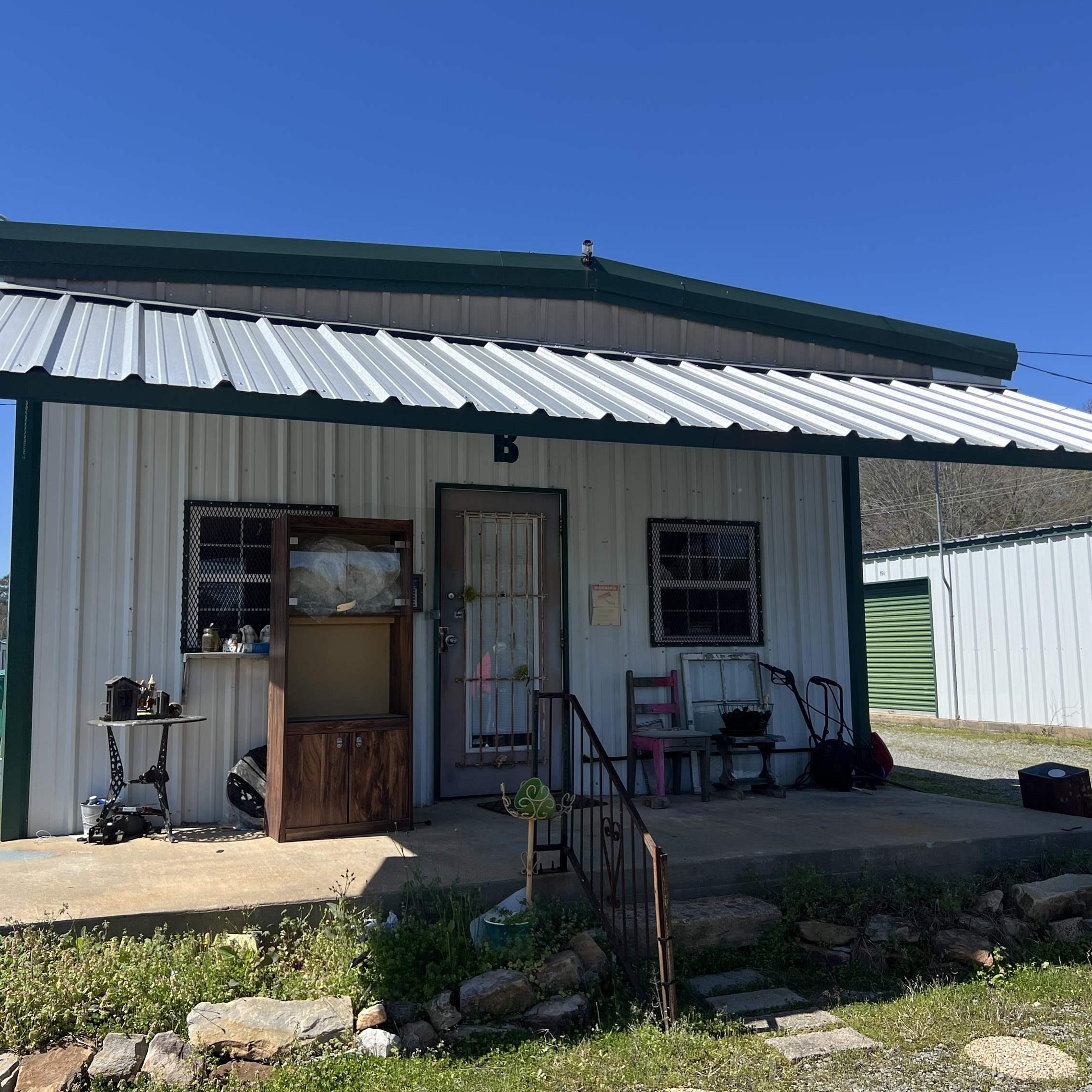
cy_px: 545
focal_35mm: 31
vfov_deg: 52.5
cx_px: 535
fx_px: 1106
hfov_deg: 52.5
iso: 50
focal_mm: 5.7
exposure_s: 1/3077
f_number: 1.5
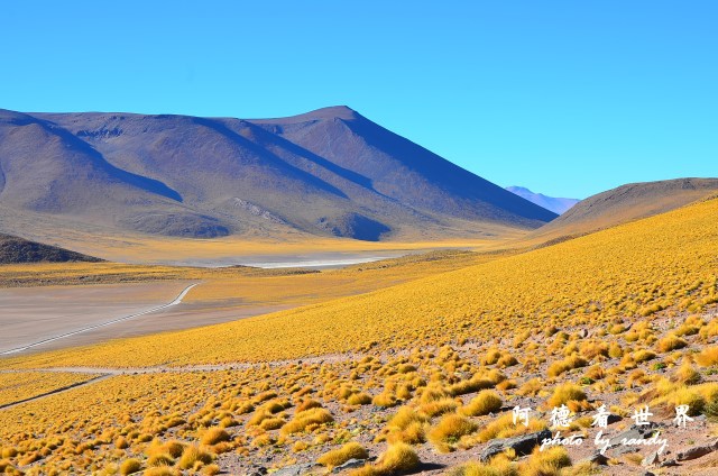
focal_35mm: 75
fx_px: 1493
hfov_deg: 27.0
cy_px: 238
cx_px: 359
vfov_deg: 18.1
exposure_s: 1/100
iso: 100
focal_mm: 50
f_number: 10
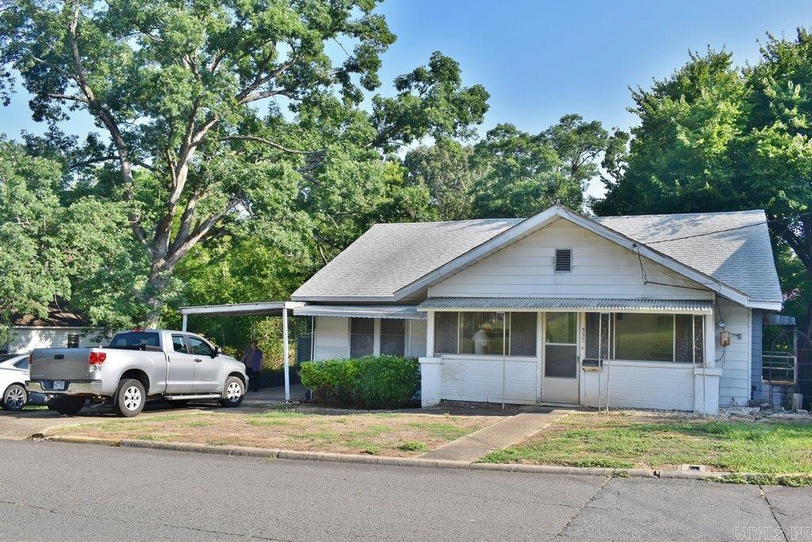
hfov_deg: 61.9
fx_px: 677
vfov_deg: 43.6
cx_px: 406
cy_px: 271
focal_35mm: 30
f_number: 10
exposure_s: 1/250
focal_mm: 20
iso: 400
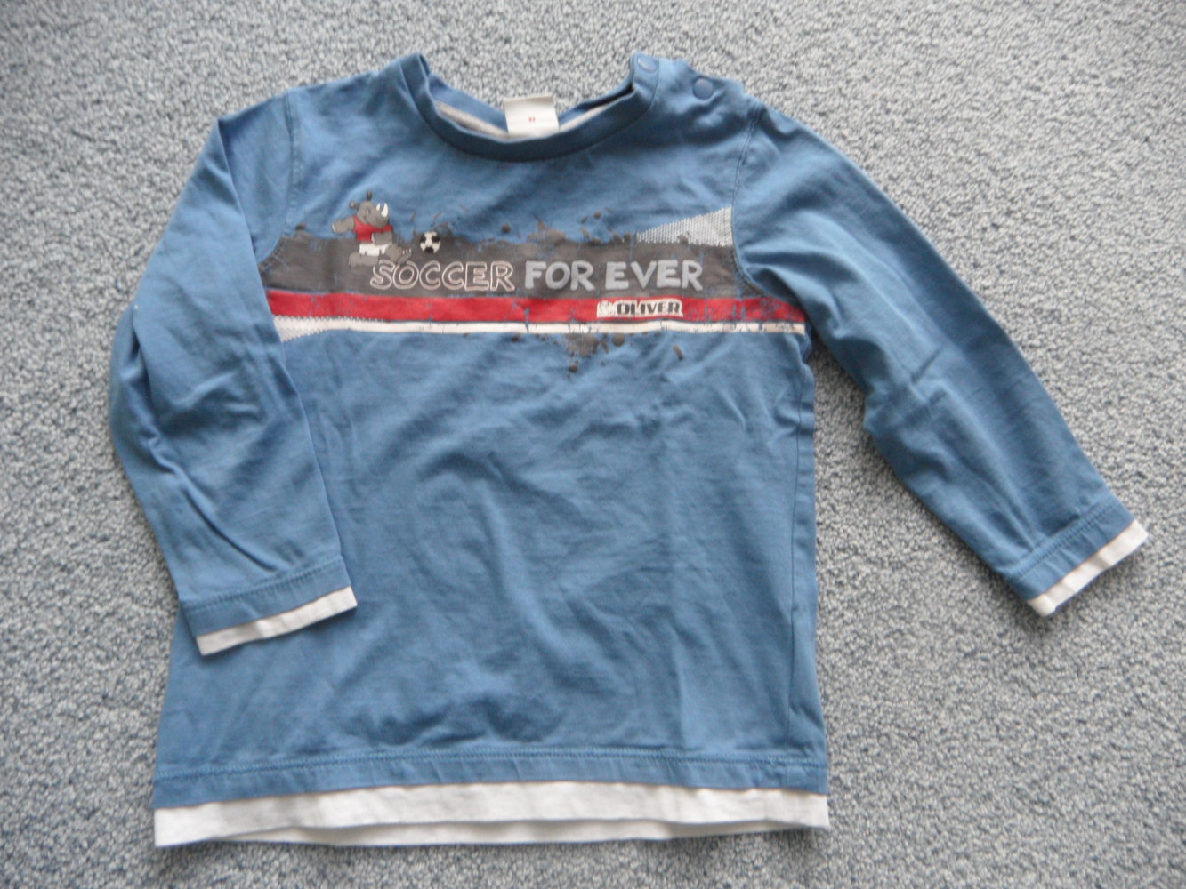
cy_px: 444
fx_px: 822
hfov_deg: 71.6
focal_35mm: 24
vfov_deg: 56.8
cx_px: 593
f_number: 2.9
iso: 120
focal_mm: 4.1
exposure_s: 1/30
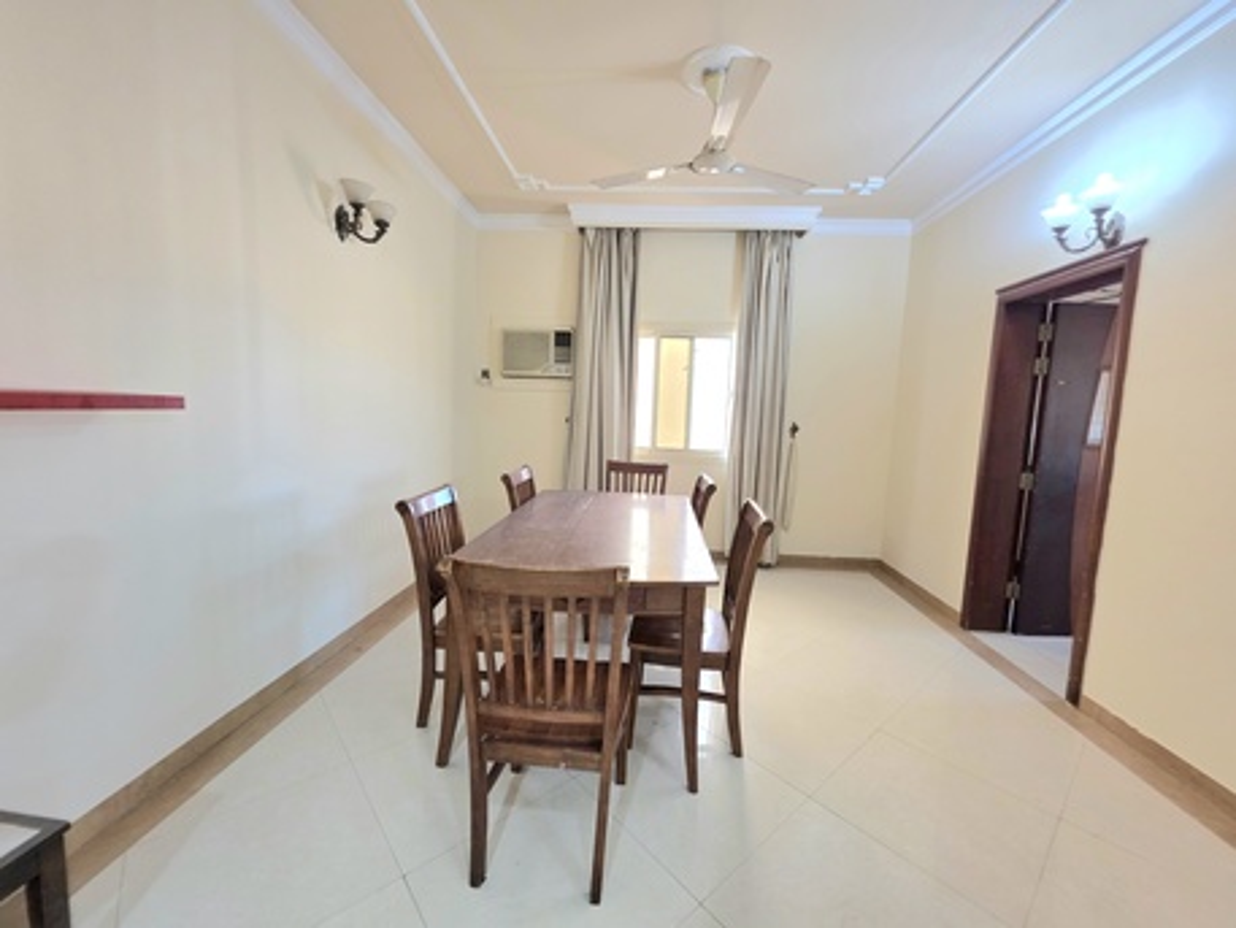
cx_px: 618
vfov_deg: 89.9
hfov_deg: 106.2
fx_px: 464
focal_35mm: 13
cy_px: 464
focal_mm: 2.2
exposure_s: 1/50.3
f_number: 1.9
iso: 200
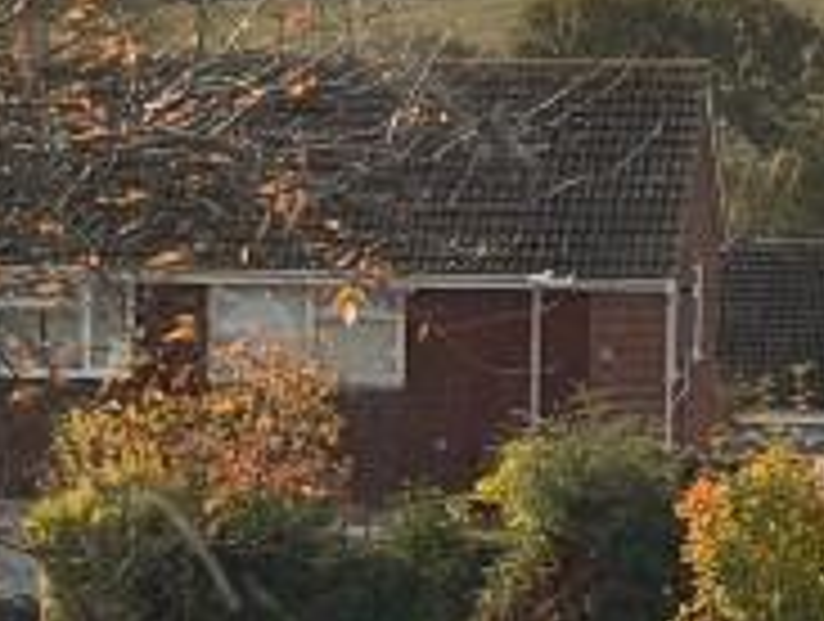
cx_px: 914
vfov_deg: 5.6
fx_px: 6392
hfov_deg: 7.3
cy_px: 54
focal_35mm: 268
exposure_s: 1/7143
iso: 80
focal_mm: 6.76
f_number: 1.78
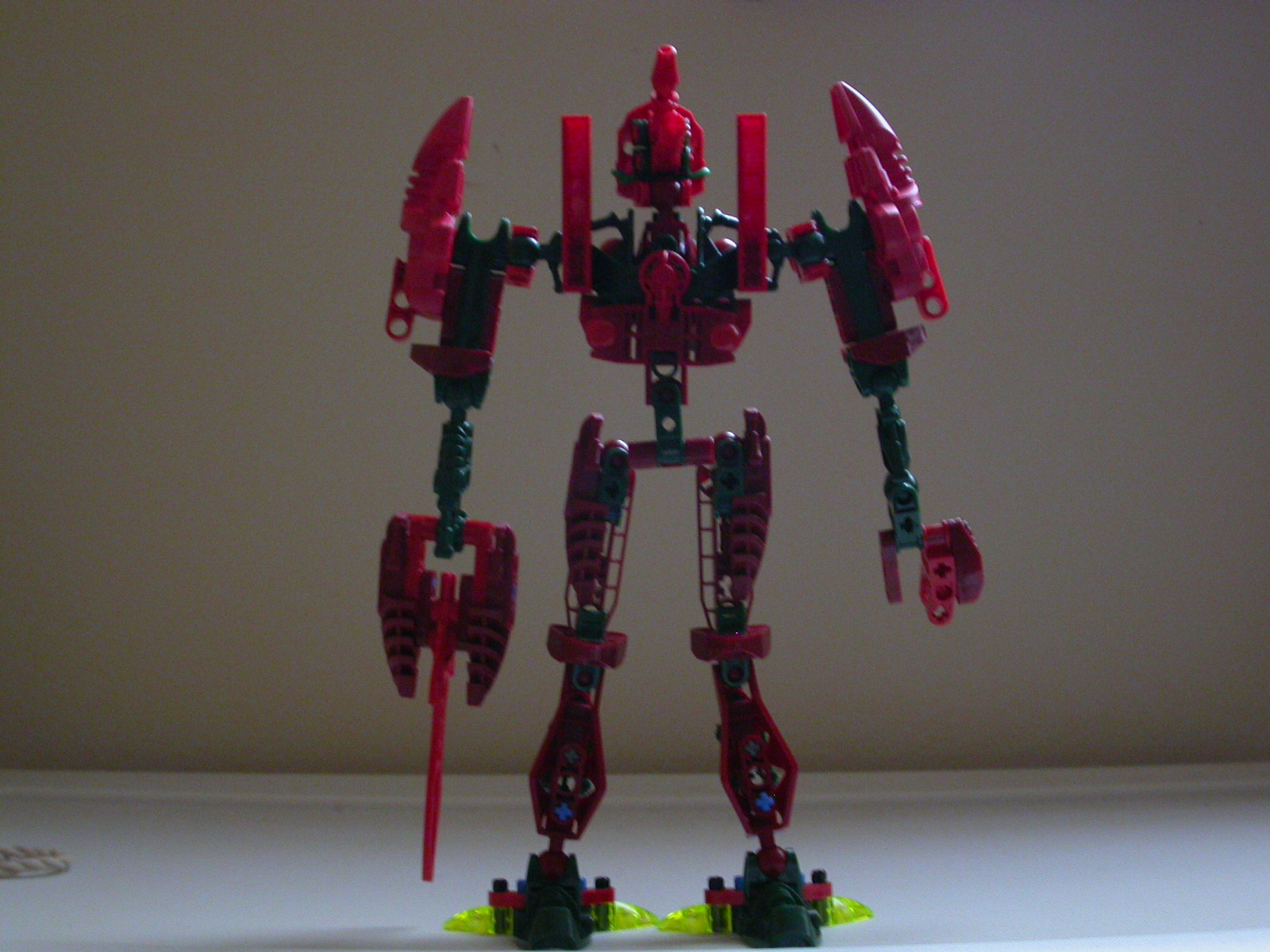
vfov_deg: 23.7
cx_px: 635
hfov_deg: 31.2
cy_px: 476
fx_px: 2275
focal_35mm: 62
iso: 200
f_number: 3.1
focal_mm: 12.9
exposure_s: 1/30
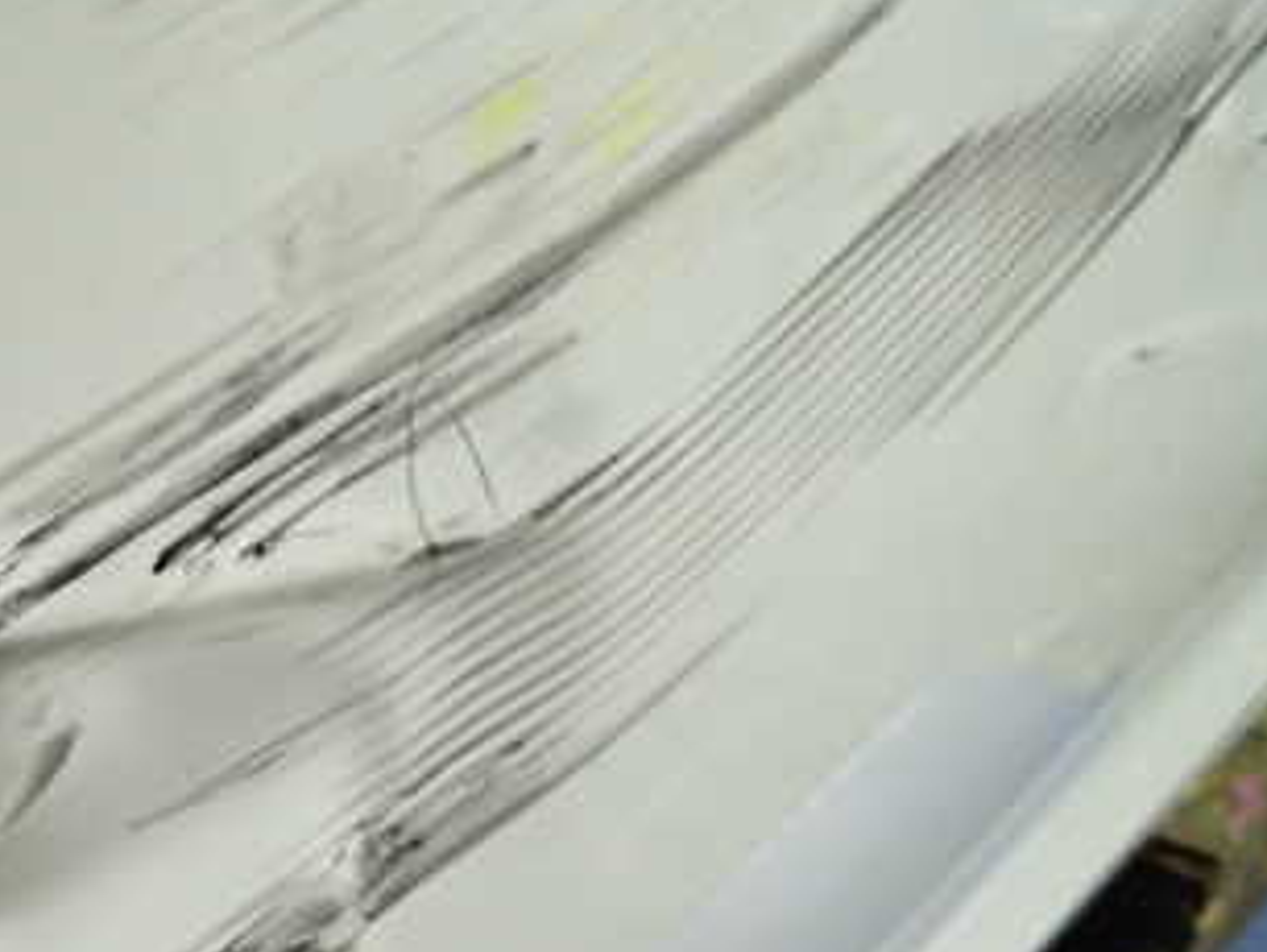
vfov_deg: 29.0
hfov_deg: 36.3
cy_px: 778
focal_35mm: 49
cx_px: 104
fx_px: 1795
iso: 640
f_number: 2
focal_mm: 4.5
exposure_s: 1/30
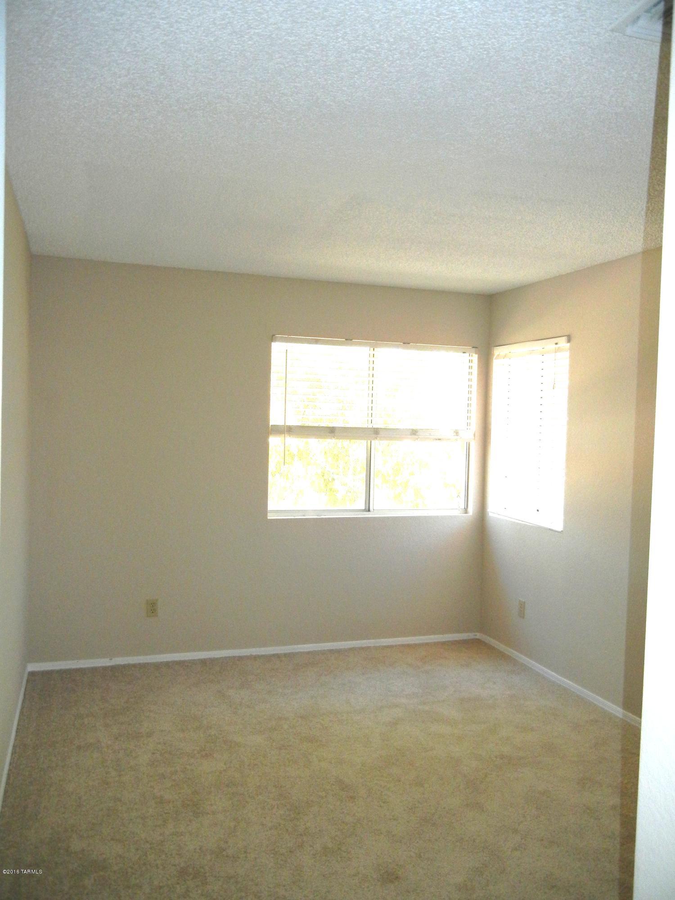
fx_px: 780
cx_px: 338
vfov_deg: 60.0
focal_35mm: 30
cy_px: 450
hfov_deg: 46.8
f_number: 3.5
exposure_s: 1/253
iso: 400
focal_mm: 5.4
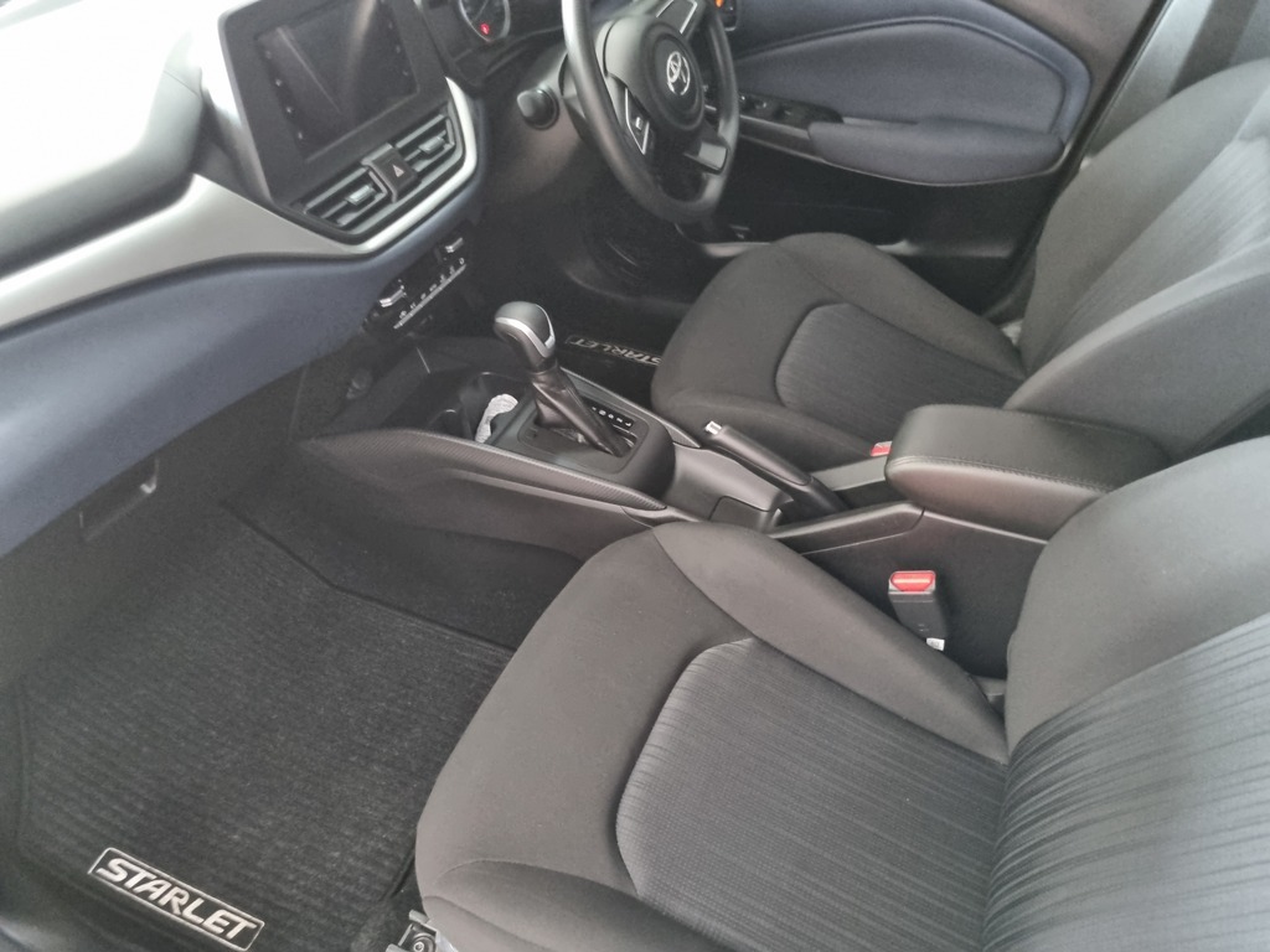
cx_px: 635
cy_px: 476
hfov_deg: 67.3
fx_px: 954
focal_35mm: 26
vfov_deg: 53.1
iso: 640
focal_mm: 5.4
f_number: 1.8
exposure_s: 1/33
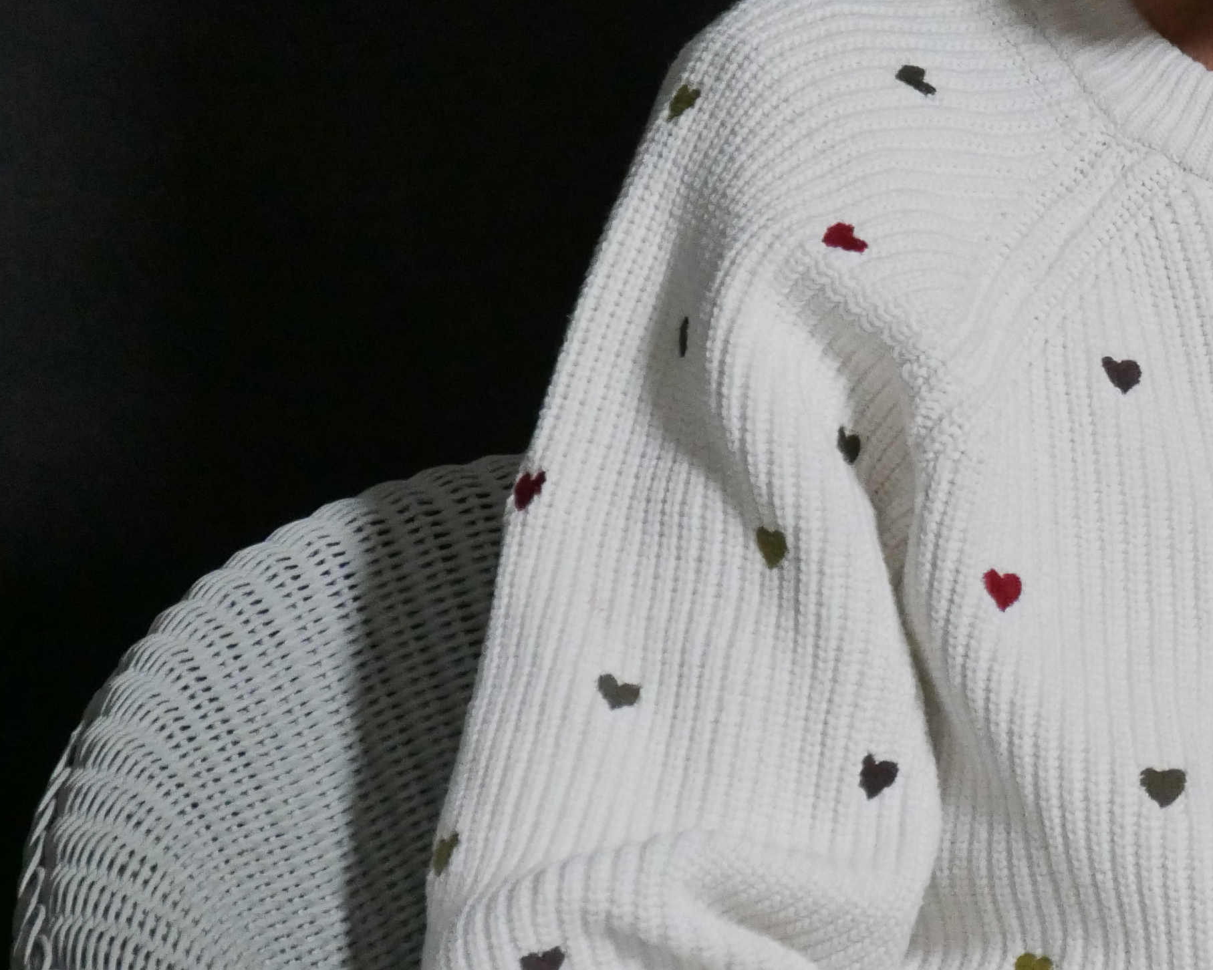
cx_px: 1422
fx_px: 18094
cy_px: 49
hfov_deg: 3.8
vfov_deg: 3.1
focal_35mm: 504
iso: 3200
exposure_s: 1/80
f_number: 5.4
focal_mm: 102
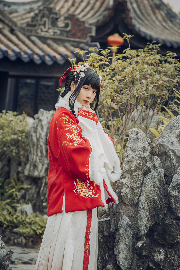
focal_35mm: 116
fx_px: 870
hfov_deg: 11.8
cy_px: 142
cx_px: 86
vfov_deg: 17.6
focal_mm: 97
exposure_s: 1/125
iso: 320
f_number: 4
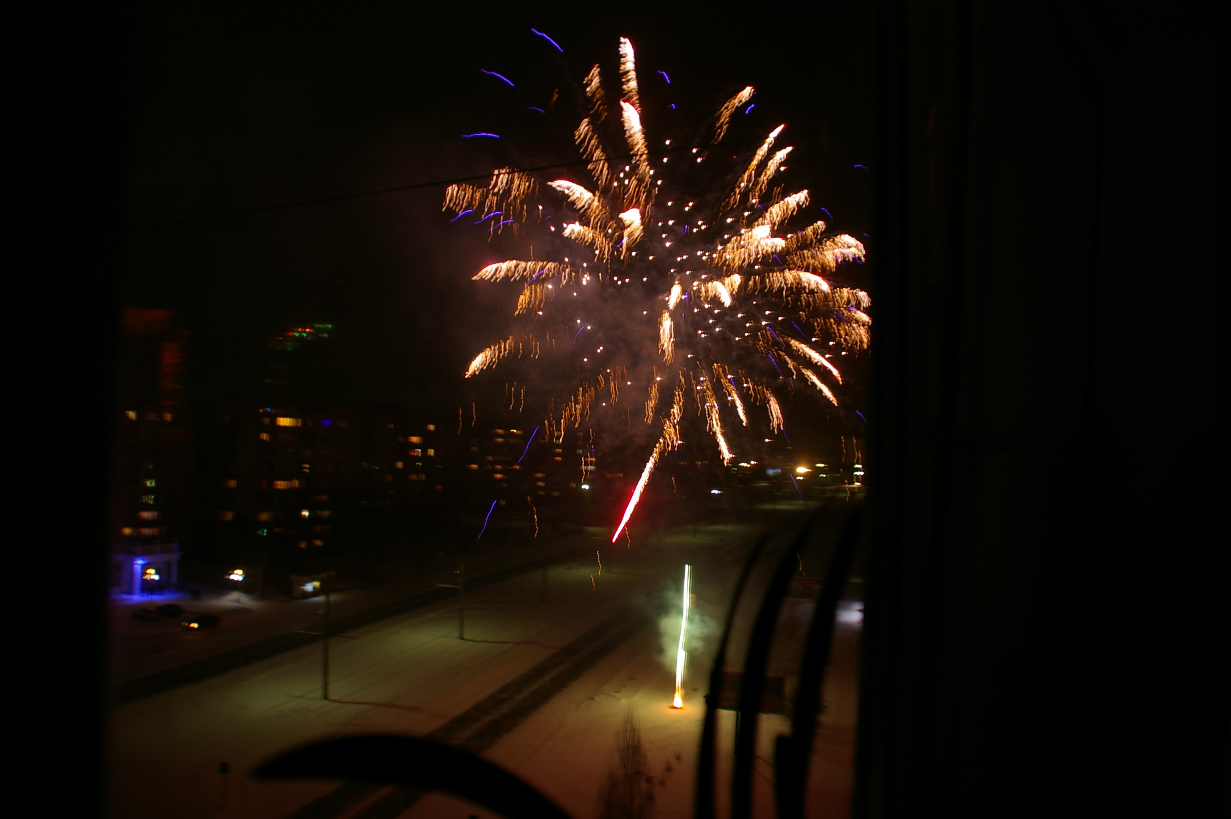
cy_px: 406
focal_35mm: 28
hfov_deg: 65.5
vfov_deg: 46.3
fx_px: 957
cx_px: 628
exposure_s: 1/3.33
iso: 200
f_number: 3.5
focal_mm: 18
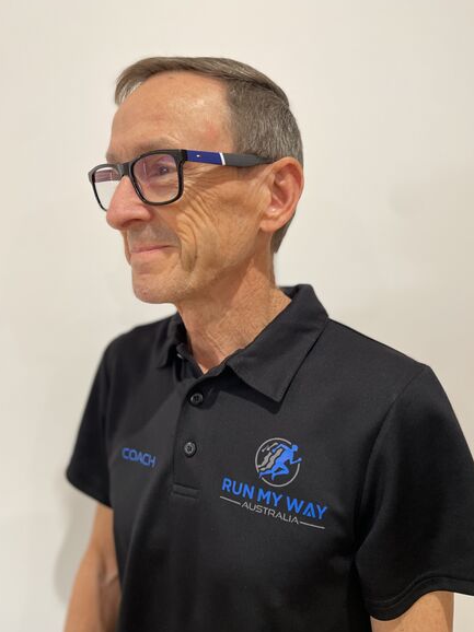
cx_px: 239
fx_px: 493
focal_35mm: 27
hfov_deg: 51.3
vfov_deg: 65.3
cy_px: 319
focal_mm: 4.2
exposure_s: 1/50
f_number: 1.6
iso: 200
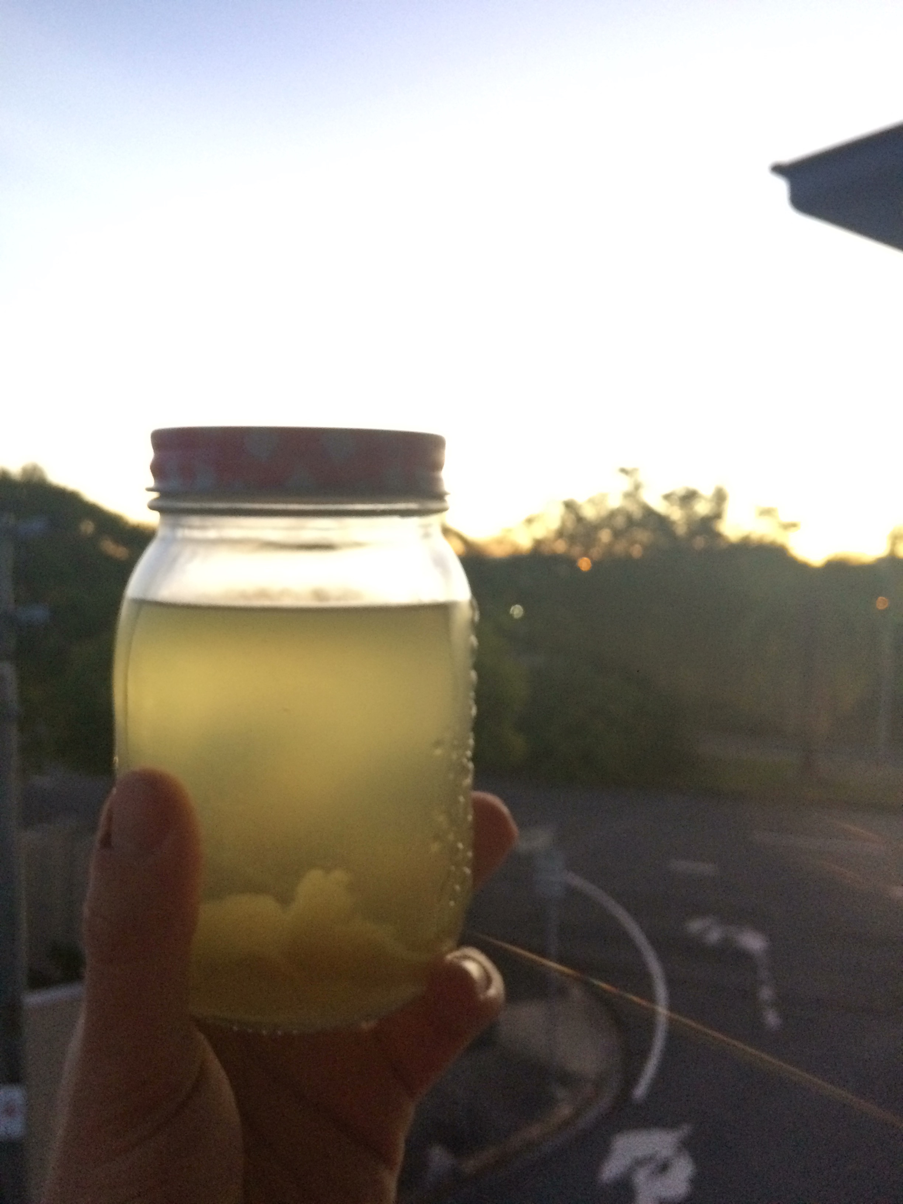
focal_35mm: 29
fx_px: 1009
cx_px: 452
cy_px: 602
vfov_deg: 61.7
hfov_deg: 48.2
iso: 250
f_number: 2.2
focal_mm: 4.15
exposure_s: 1/25
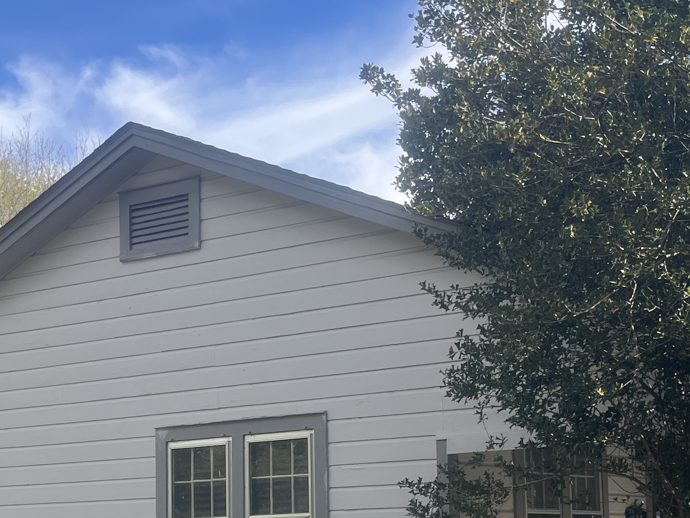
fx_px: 1435
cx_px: 321
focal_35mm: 72
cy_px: 454
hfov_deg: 27.0
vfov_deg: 20.1
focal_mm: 5.1
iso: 50
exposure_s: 1/1497
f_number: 1.6
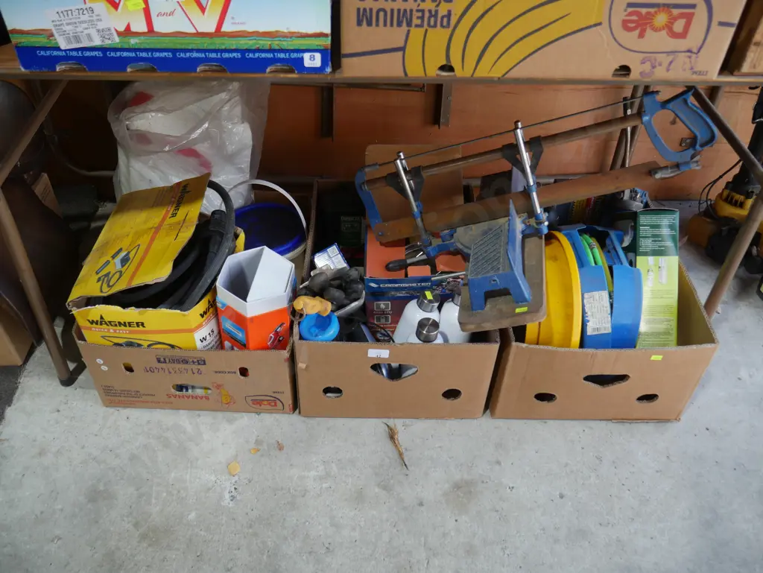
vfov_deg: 46.8
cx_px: 382
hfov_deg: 59.9
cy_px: 286
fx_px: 662
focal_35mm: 30
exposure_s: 1/80
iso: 200
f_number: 4
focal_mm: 15
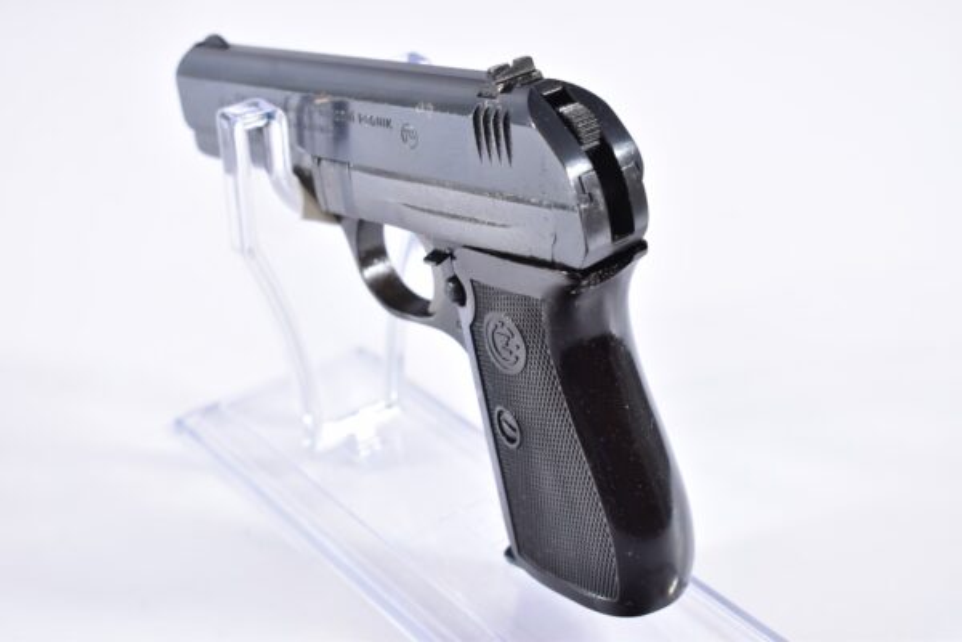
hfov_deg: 33.4
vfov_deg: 22.6
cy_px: 321
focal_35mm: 60
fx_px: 1603
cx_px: 481
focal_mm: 40
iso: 640
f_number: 5
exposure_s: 1/40
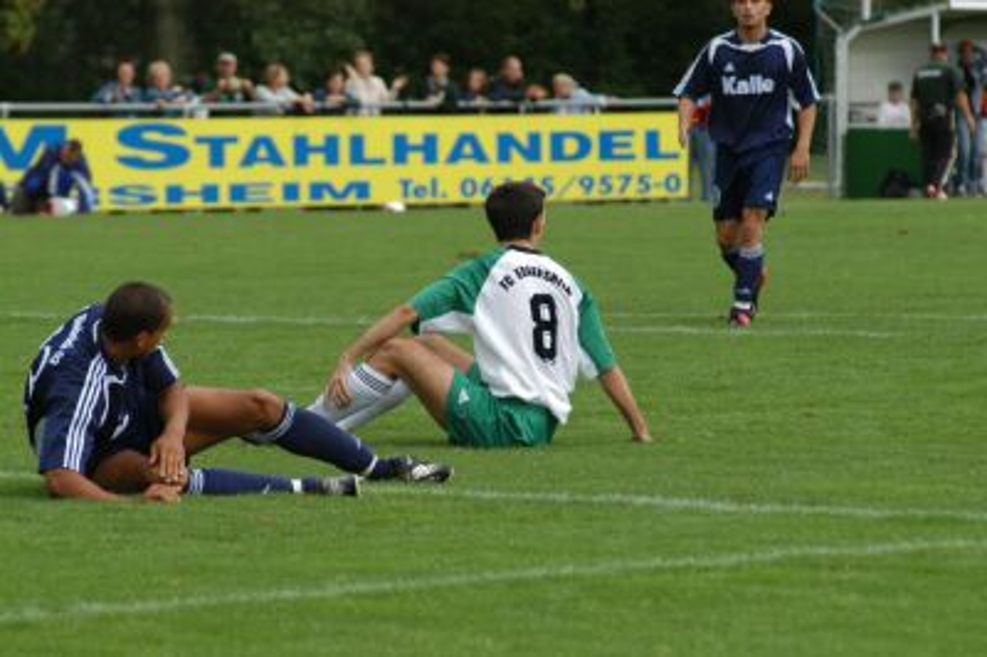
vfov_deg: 4.6
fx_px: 8218
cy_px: 328
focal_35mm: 300
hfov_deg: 6.9
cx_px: 494
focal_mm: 200
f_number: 5.6
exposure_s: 1/500
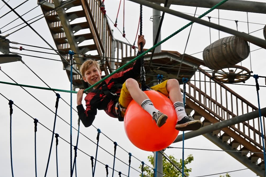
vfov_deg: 16.7
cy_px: 87
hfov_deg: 24.8
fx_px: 606
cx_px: 127
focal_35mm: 82
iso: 400
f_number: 6.3
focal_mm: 50
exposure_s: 1/200
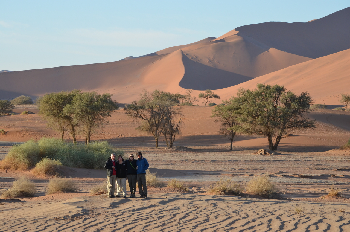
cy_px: 116
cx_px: 175
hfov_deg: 13.7
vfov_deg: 9.1
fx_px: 1455
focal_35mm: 150
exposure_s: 1/250
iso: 200
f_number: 8
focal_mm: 100
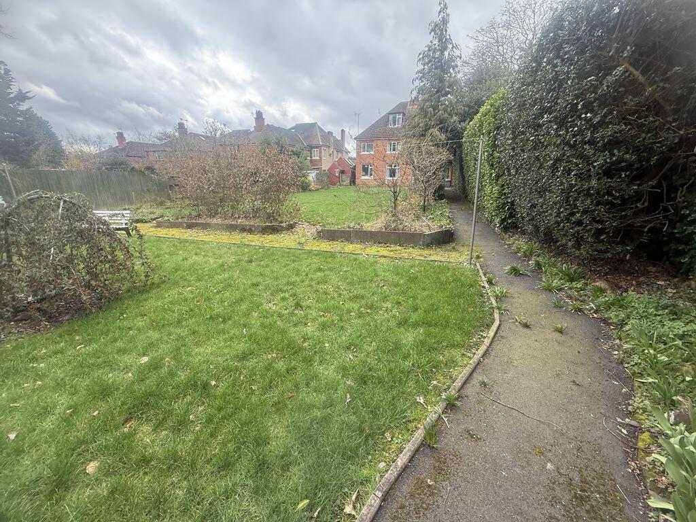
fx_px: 281
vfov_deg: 85.7
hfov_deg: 102.1
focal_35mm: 14
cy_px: 261
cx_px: 348
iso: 64
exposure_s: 1/216
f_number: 2.2
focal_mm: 2.22
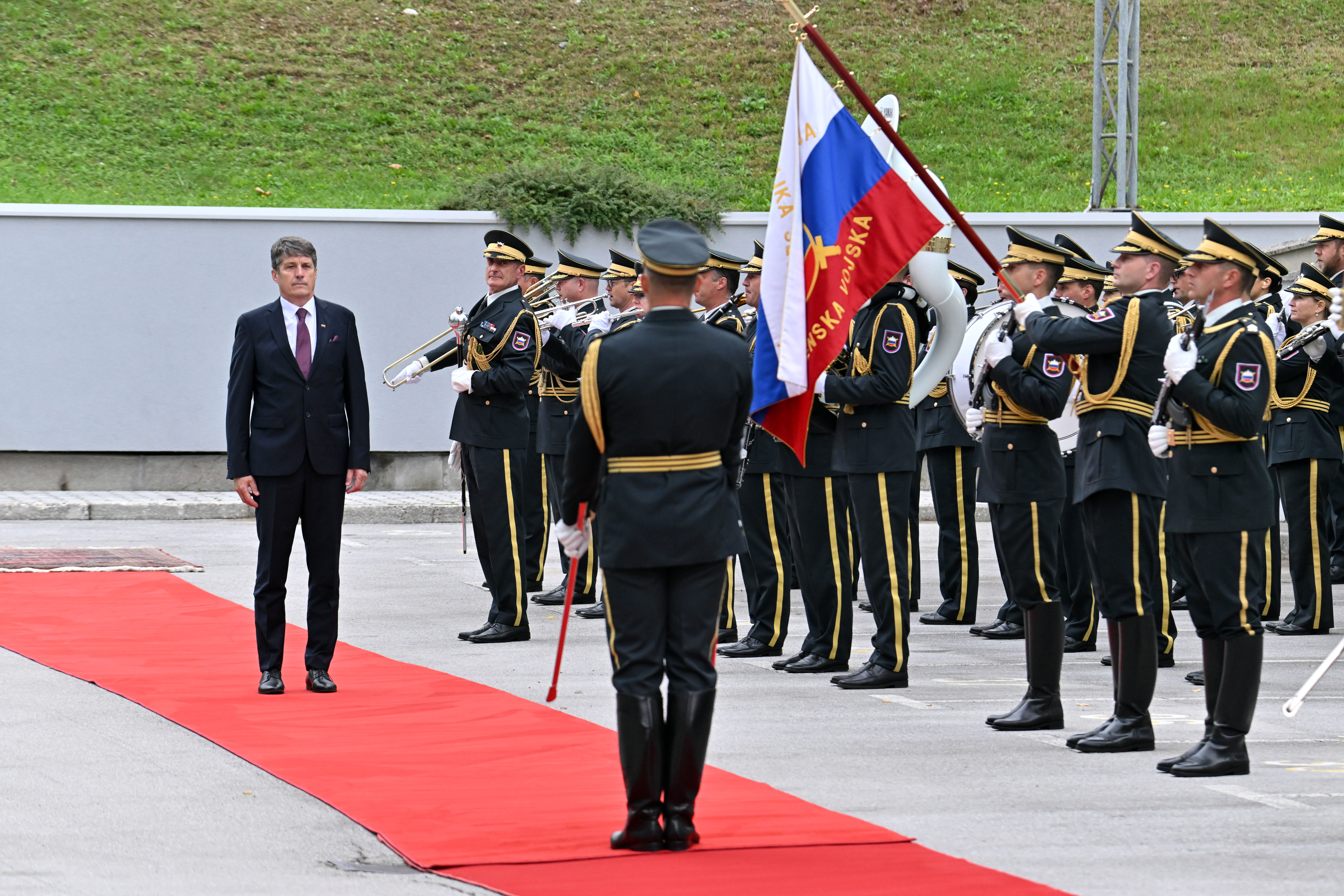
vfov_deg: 7.2
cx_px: 672
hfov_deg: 10.8
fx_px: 7093
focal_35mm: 190
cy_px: 448
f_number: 6.3
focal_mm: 190
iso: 1600
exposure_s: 1/500
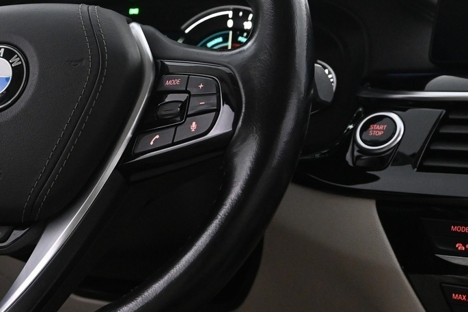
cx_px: 34
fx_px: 946
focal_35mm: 73
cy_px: 90
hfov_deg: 26.7
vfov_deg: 18.6
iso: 2500
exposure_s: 1/50
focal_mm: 20.5
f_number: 3.8
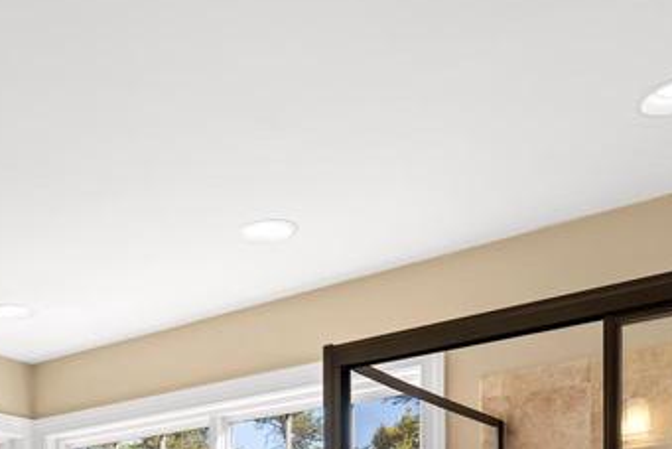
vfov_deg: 23.7
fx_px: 897
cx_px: 65
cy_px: 627
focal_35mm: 48
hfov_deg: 38.2
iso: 320
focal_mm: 16
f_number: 8
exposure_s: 1/13
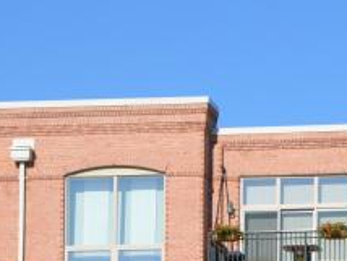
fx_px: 2158
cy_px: 349
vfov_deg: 6.9
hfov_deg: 9.1
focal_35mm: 215
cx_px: 357
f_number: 10
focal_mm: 40
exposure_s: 1/400
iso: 200
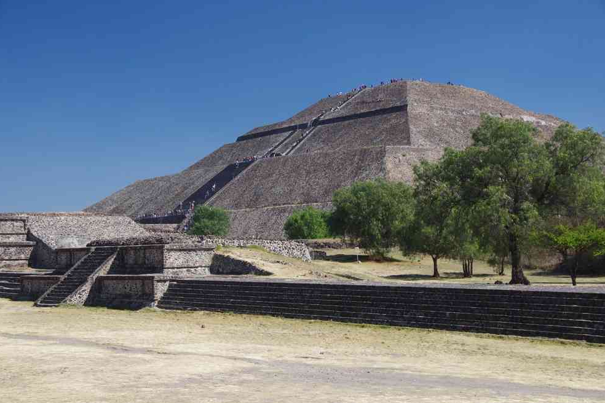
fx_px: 1092
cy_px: 204
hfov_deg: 31.0
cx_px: 305
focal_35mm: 65
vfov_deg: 20.9
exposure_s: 1/80
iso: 200
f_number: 11
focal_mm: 42.5
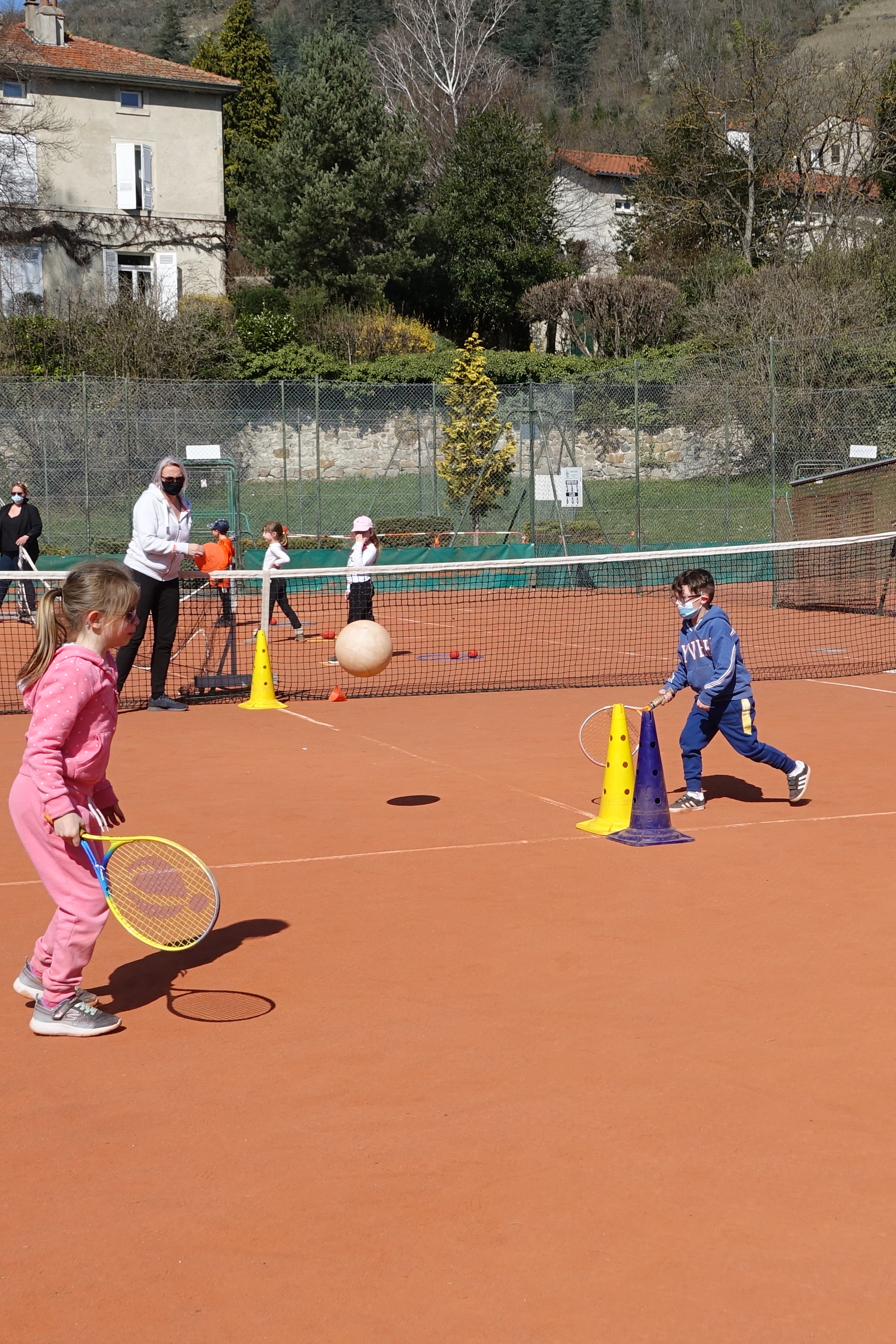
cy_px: 695
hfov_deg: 25.4
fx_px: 1978
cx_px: 604
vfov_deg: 37.5
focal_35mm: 53
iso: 100
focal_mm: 11.03
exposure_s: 1/1000
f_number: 4.5
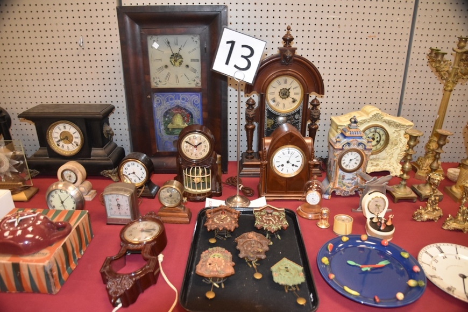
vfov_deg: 53.1
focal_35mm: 24
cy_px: 156
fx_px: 312
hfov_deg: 73.7
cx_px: 234
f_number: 3.5
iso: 1600
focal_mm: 16
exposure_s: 1/60
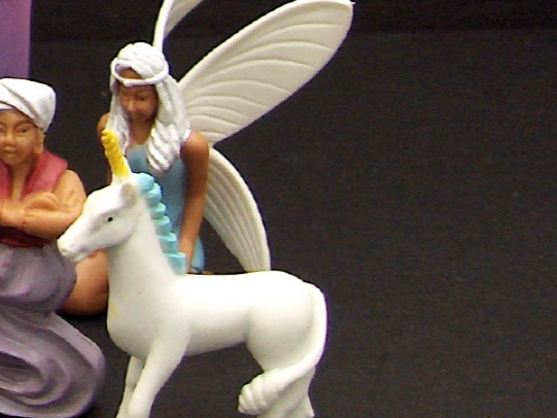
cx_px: -607
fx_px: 2672
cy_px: -328
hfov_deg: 10.7
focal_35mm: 166
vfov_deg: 8.6
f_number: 2.8
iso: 100
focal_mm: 8
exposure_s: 1.07
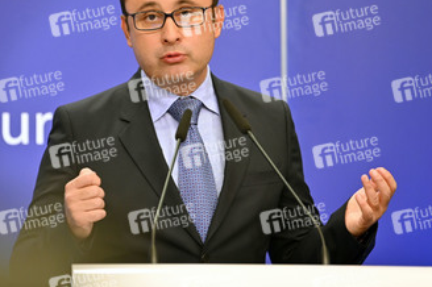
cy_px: 120
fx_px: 2553
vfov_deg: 6.4
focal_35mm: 213
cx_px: 180
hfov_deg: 9.7
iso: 1000
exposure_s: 1/320
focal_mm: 155
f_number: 2.8
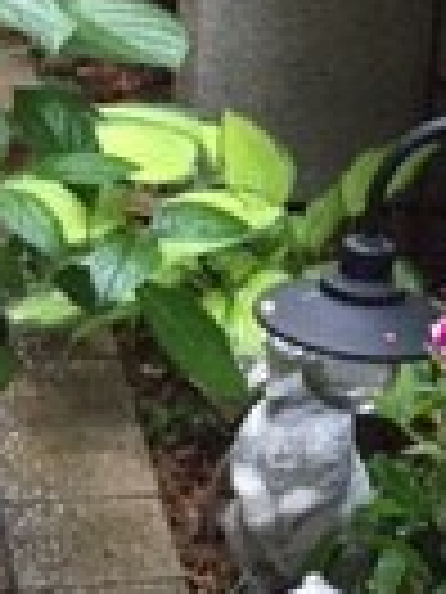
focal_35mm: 141
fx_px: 2422
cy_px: 58
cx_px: 586
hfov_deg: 10.3
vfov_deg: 13.9
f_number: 2.2
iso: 200
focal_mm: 4.15
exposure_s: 1/30
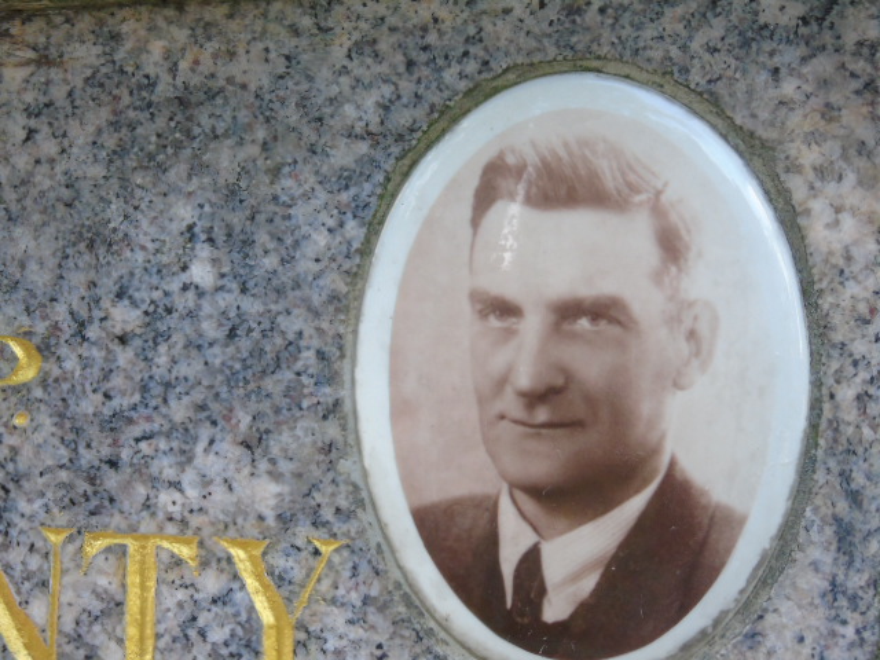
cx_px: 440
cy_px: 330
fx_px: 9228
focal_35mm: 363
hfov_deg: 5.5
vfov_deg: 4.1
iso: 400
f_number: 5.2
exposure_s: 1/125
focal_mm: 65
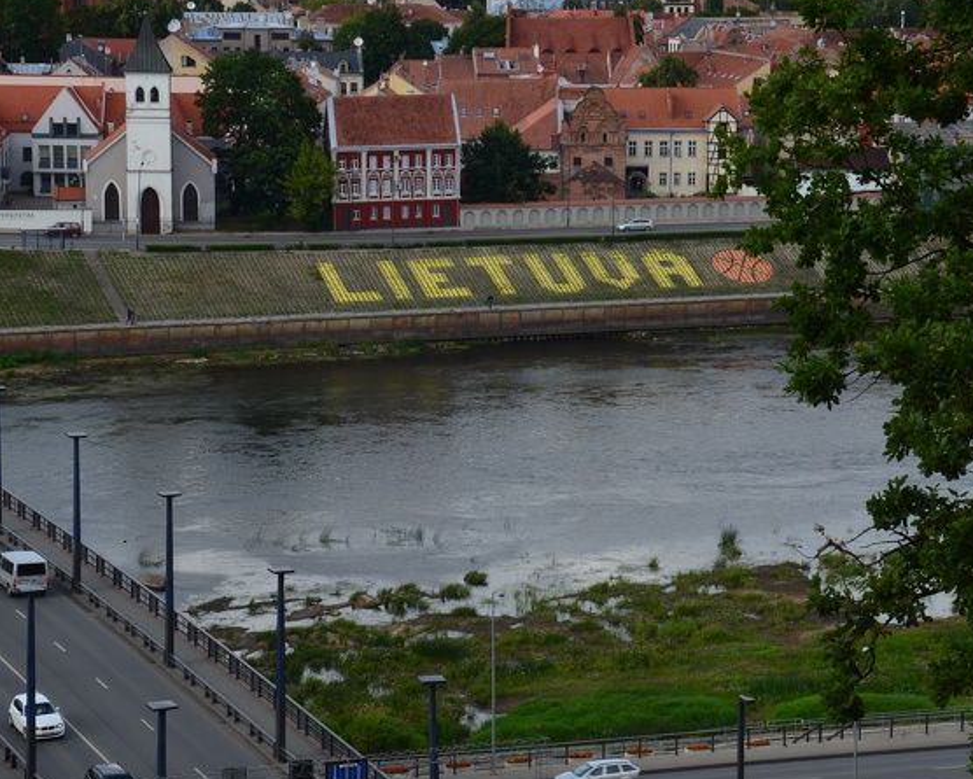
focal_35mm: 116
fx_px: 3341
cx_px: 539
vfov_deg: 13.3
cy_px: 352
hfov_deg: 16.6
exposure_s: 1/125
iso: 200
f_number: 11
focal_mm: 58
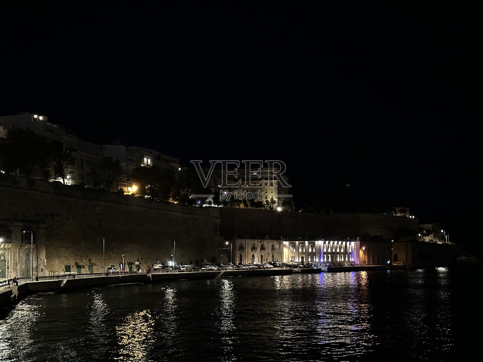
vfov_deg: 30.3
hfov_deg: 39.7
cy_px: 181
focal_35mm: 48
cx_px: 242
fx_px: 670
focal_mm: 6.86
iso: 800
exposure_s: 1/17
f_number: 1.78
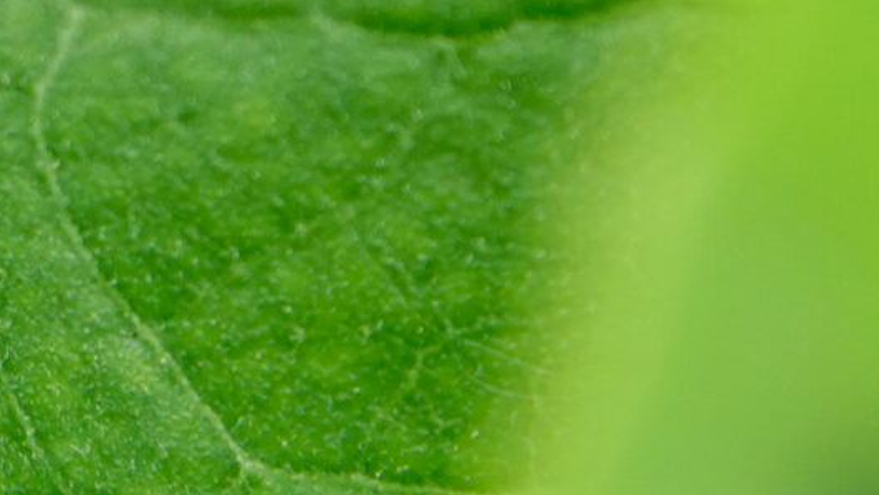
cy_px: -180
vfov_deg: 0.4
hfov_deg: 0.7
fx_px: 70034
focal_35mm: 3004
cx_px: -435
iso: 200
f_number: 4
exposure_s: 1/250
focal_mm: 218.3
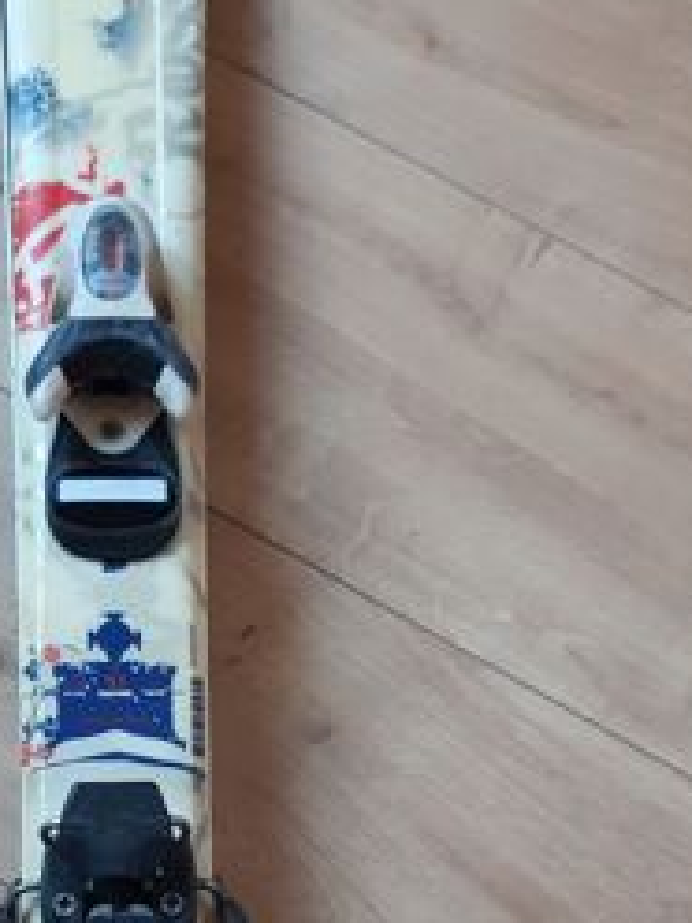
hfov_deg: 21.7
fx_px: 1786
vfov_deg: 28.6
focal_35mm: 67
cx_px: 153
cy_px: 685
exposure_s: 1/50
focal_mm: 3.92
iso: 160
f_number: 1.7
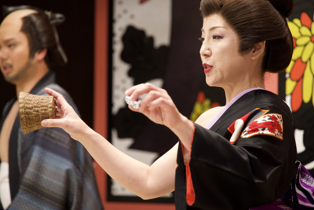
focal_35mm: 200
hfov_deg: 10.3
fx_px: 1744
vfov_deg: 6.9
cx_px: 157
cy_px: 105
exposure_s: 1/250
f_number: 5.6
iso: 8000
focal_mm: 200
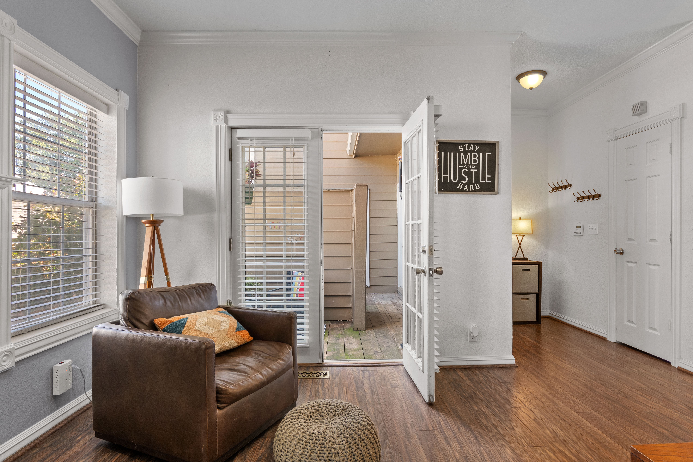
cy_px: 231
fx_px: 346
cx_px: 346
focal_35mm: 18
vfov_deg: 67.4
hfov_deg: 90.0
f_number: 11
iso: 640
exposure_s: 1/5
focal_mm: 18
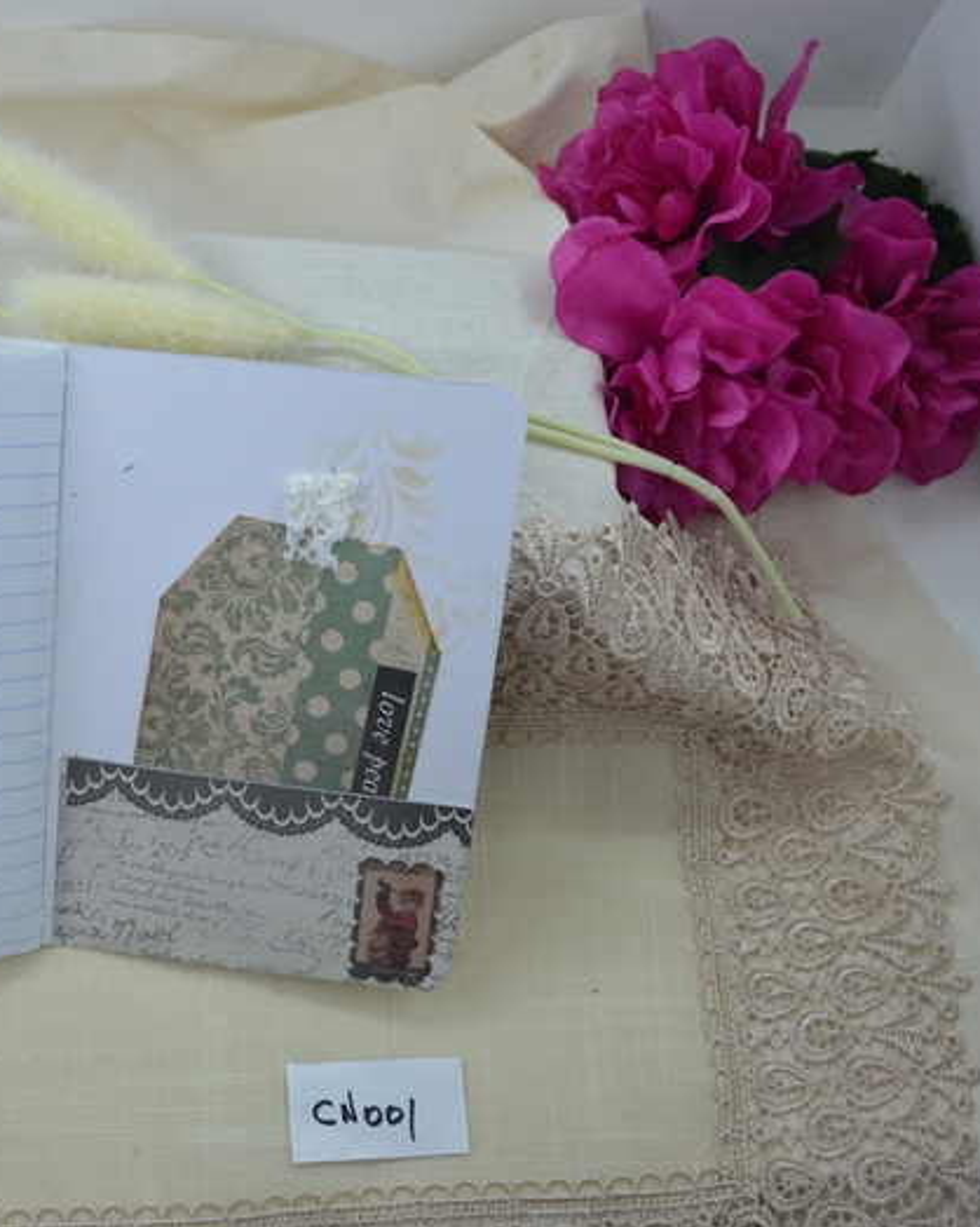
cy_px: 619
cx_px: 265
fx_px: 1560
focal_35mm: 43
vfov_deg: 42.9
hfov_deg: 34.3
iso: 360
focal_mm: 20
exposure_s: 1/60
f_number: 5.6
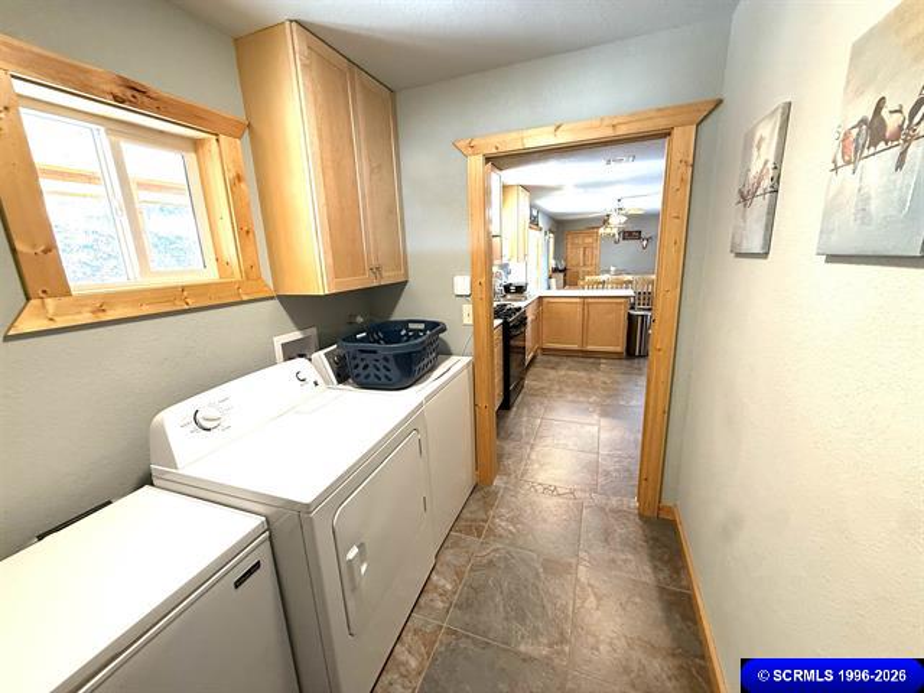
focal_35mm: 14
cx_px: 462
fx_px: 374
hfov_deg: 102.1
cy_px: 346
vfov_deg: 85.7
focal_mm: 2.22
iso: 250
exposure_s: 1/60
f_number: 2.2
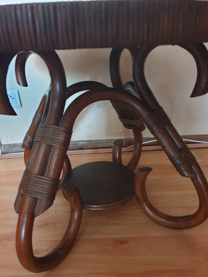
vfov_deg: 67.3
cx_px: 104
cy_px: 138
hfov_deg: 53.1
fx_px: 208
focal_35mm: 26
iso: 400
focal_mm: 4.3
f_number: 1.5
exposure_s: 1/10
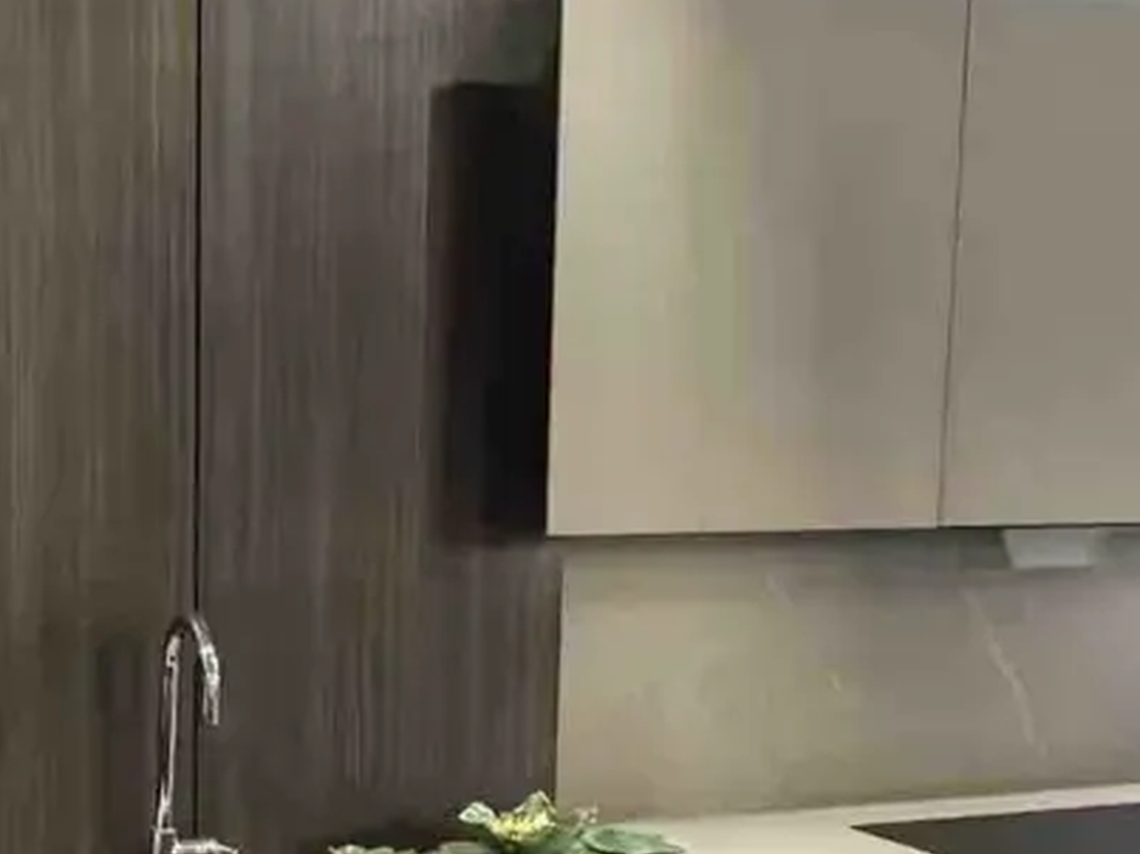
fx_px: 1646
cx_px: 150
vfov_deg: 28.7
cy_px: 619
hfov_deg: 36.2
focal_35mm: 50
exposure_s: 1/50
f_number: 2.2
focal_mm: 2.22
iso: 400
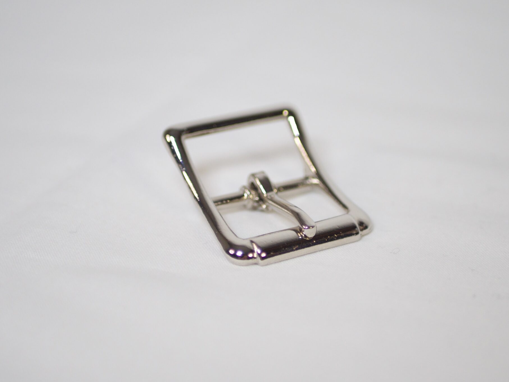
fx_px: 779
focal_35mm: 53
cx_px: 265
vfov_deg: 27.5
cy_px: 184
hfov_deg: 36.2
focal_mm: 25
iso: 400
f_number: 1.7
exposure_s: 1/320
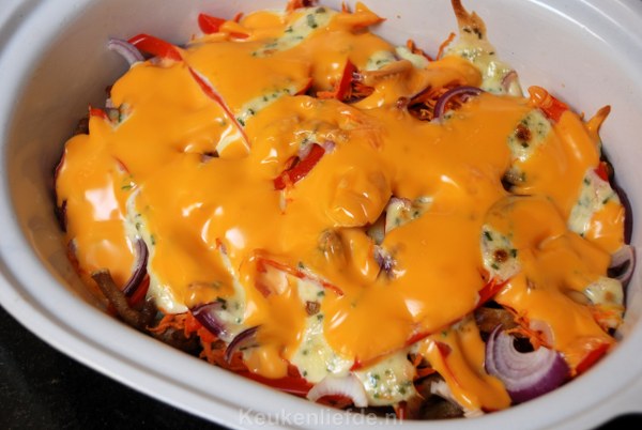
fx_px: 1339
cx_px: 321
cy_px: 215
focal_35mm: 75
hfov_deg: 27.0
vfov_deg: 18.2
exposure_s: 1/80
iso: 200
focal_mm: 50
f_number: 5
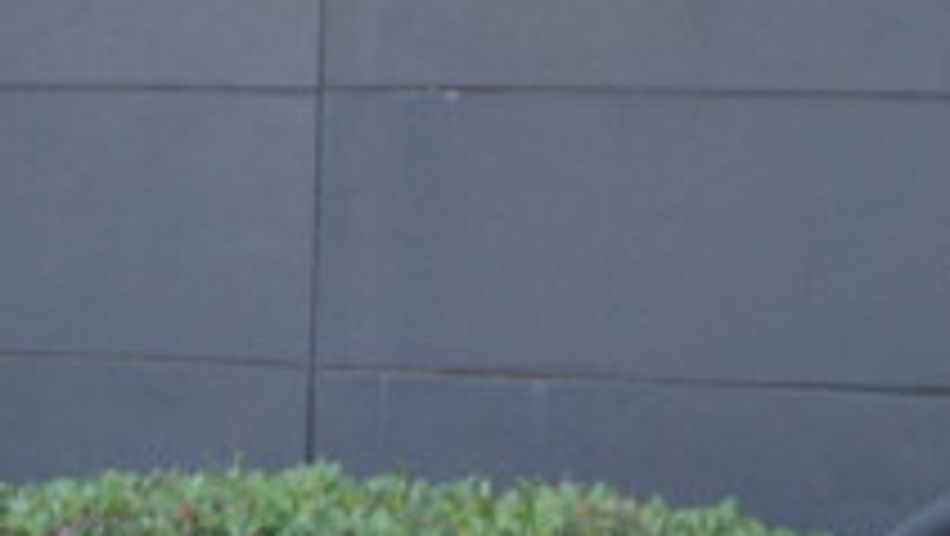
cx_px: 432
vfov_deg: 7.2
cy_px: 1131
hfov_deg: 13.4
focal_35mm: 161
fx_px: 4058
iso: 400
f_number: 5
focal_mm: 18
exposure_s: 1/100
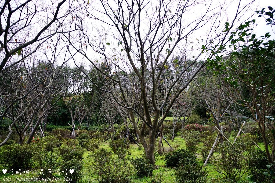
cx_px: 138
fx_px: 206
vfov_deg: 47.9
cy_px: 92
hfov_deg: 67.4
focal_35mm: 27
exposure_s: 1/200
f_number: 4
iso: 100
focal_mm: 18
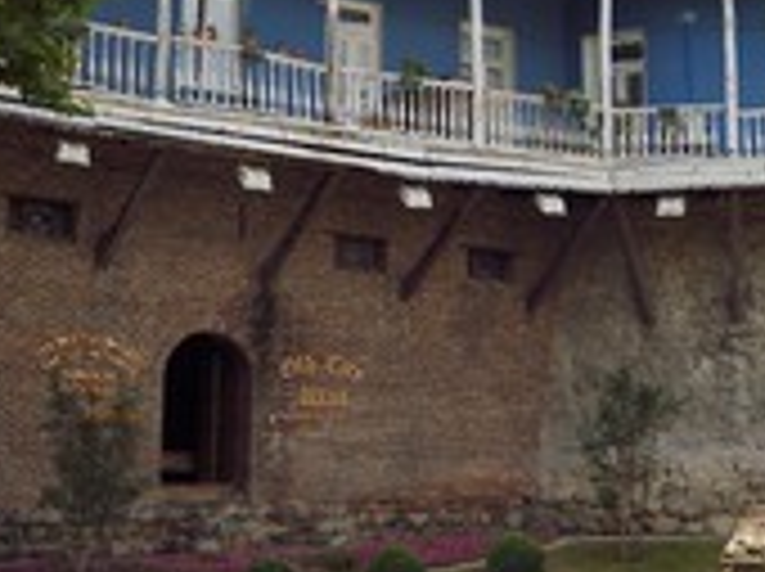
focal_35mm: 69
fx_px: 1523
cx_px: 441
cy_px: 203
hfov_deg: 28.2
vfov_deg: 21.2
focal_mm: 29
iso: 200
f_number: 10
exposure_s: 1/250
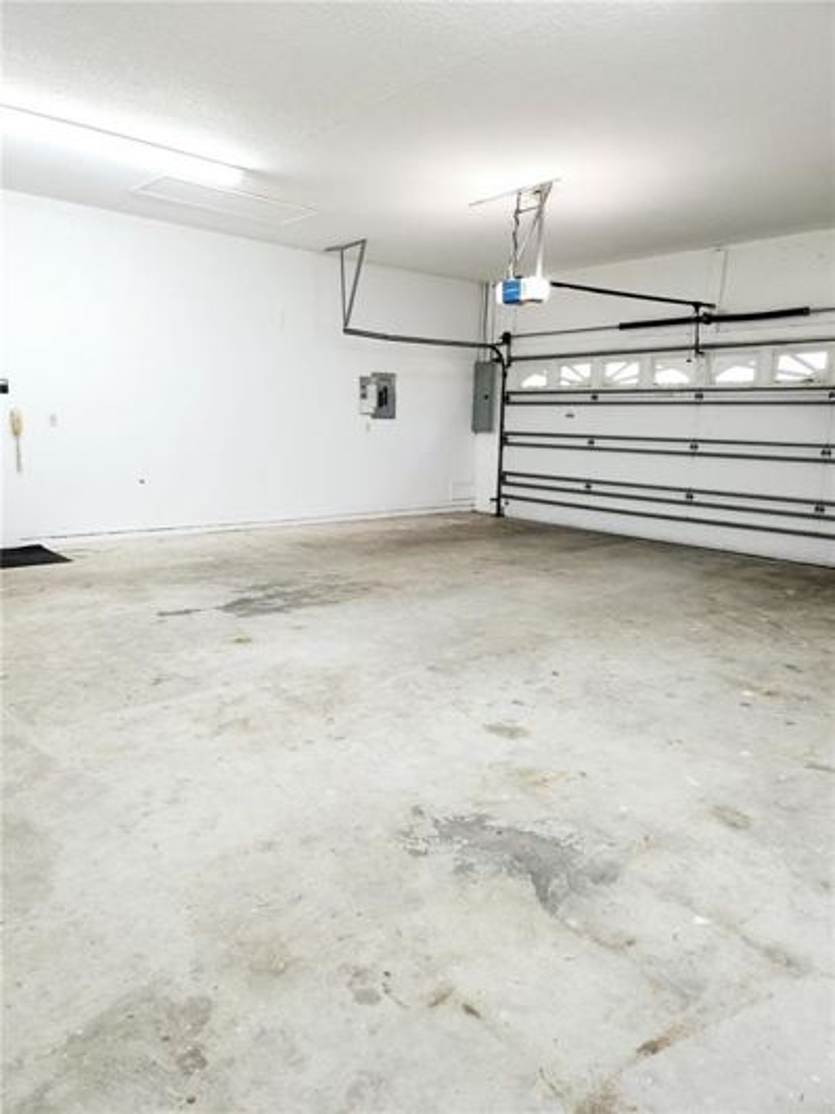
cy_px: 557
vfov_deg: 73.9
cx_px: 418
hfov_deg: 58.9
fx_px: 740
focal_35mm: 23
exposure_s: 1/60.2
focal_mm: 5.4
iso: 100
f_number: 1.8
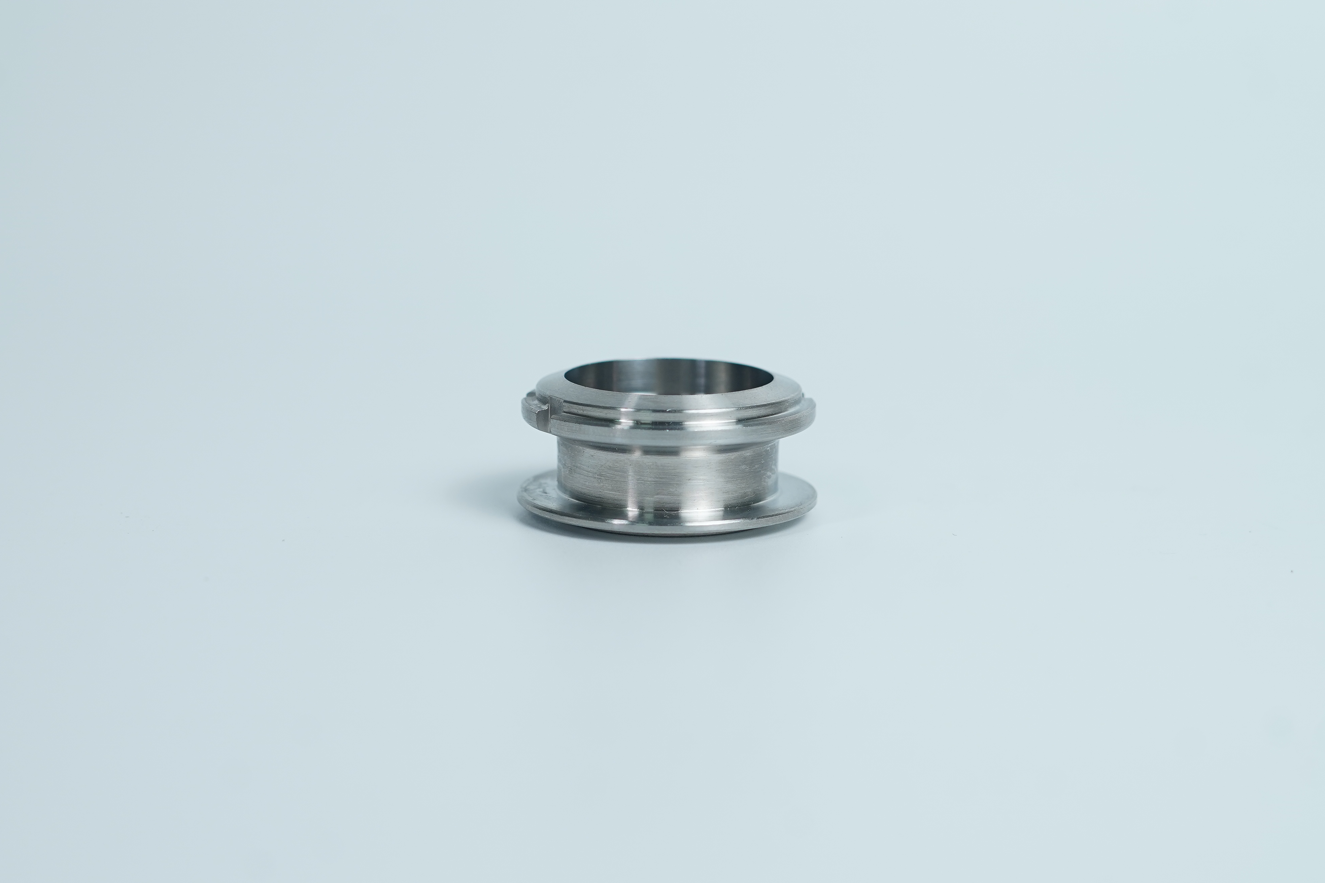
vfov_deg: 18.2
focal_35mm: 75
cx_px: 662
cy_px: 442
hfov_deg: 27.0
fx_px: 2760
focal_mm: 50
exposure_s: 1/160
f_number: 4.5
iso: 250
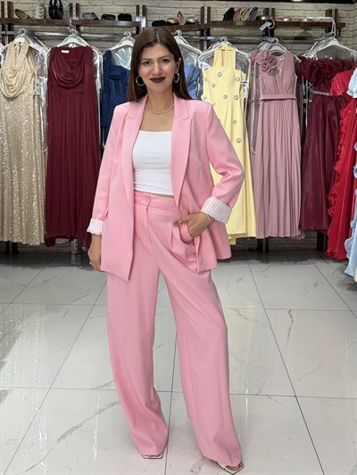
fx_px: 357
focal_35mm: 26
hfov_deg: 53.1
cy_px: 238
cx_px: 178
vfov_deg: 67.3
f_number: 1.6
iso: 32
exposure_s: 1/121
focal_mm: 5.96
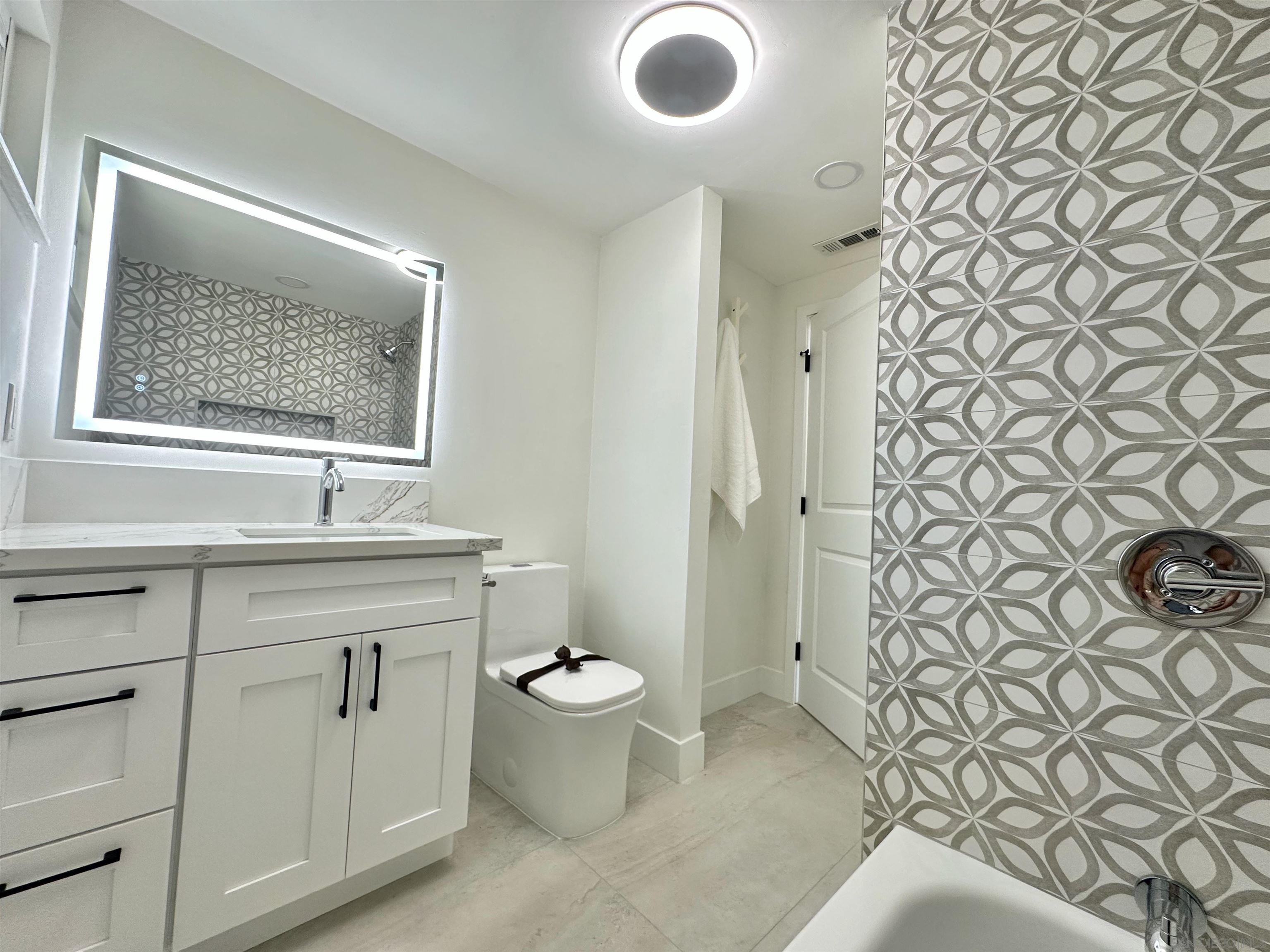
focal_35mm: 14
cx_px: 635
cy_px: 476
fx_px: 514
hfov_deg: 102.1
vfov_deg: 85.7
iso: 160
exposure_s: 1/101
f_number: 2.2
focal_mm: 2.22
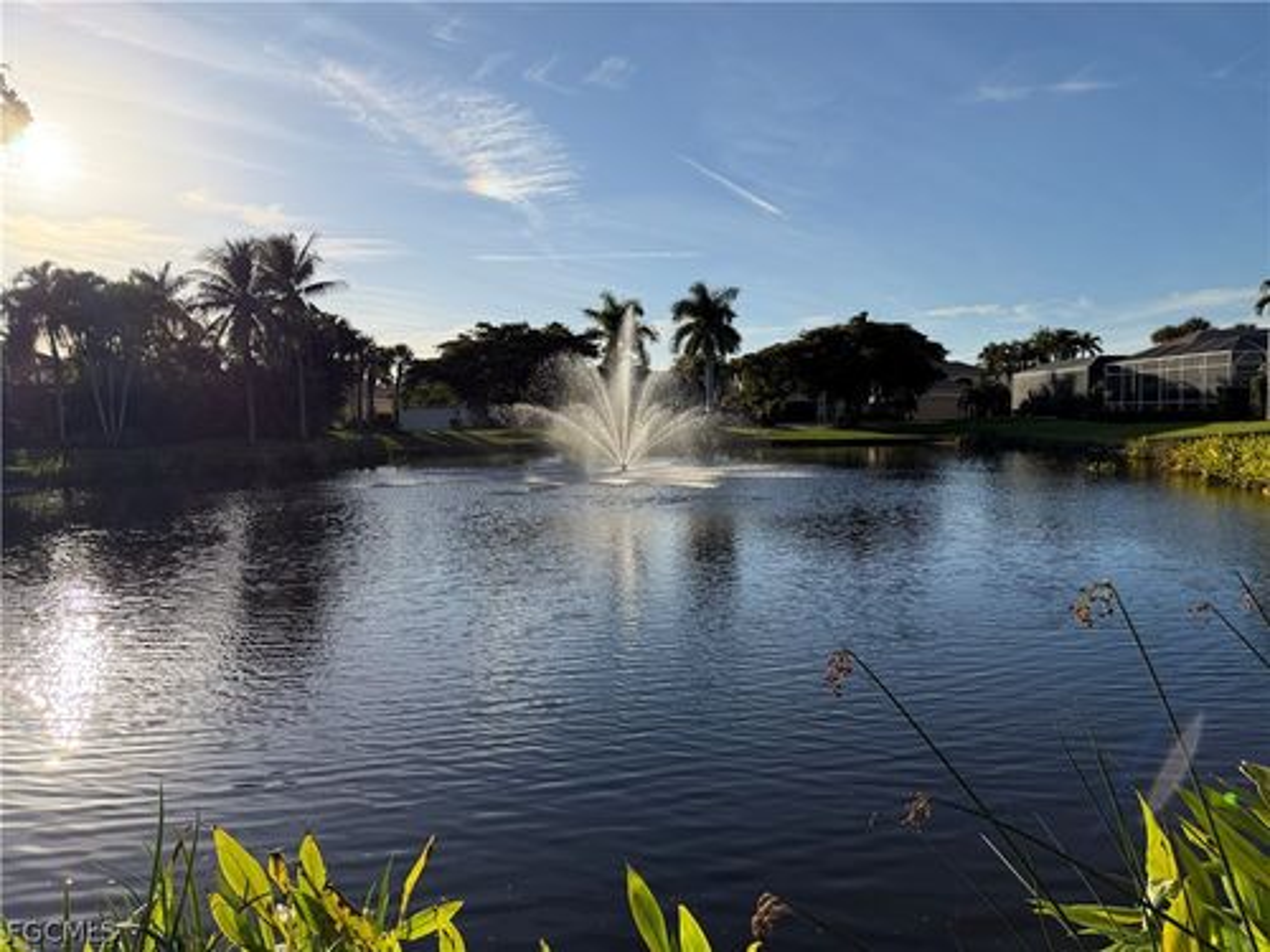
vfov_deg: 56.8
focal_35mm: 24
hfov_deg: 71.6
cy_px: 476
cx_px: 635
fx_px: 881
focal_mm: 6.76
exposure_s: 1/8130
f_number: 1.78
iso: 125
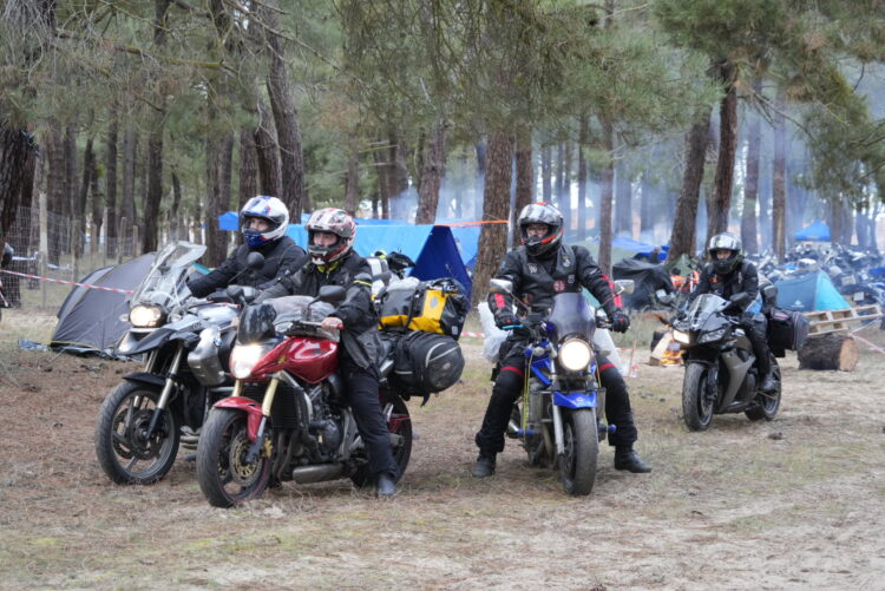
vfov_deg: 17.1
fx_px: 1968
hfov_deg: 25.3
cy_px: 296
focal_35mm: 80
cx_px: 442
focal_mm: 80
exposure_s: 1/125
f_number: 6.3
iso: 800
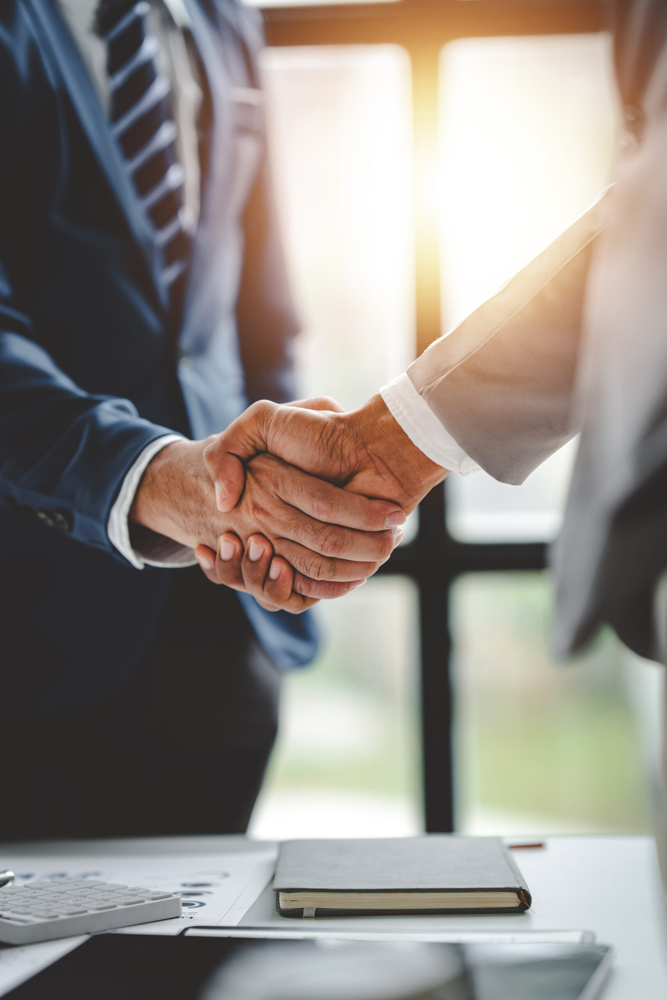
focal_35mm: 85
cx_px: 334
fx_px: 2362
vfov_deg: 23.9
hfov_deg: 16.1
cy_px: 500
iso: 100
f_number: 2
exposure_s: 1/320
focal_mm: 85
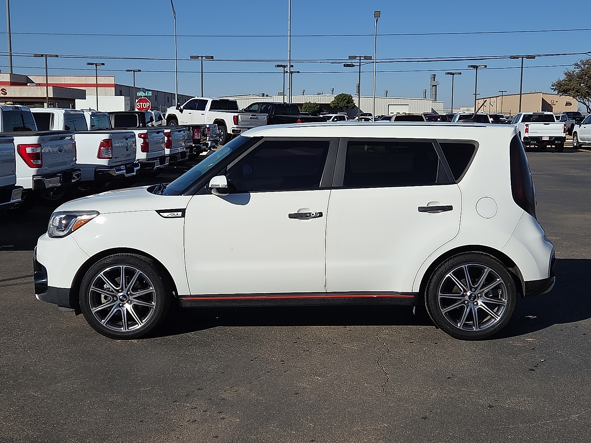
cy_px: 222
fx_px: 854
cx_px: 296
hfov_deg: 38.2
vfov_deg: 29.1
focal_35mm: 50
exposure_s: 1/10000
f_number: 1.8
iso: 52
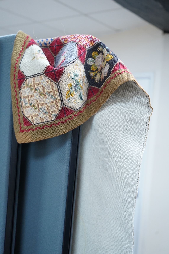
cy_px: 127
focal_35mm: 40
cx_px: 84
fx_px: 282
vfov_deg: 48.5
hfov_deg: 33.3
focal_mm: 40
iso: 2500
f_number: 4
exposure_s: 1/125
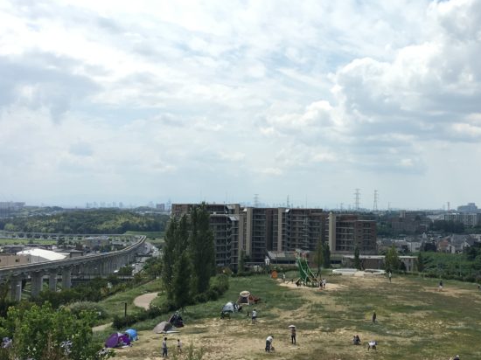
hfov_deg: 35.1
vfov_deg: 27.0
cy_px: 166
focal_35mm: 54
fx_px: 750
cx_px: 336
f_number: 2.2
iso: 25
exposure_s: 1/1709
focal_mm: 4.15
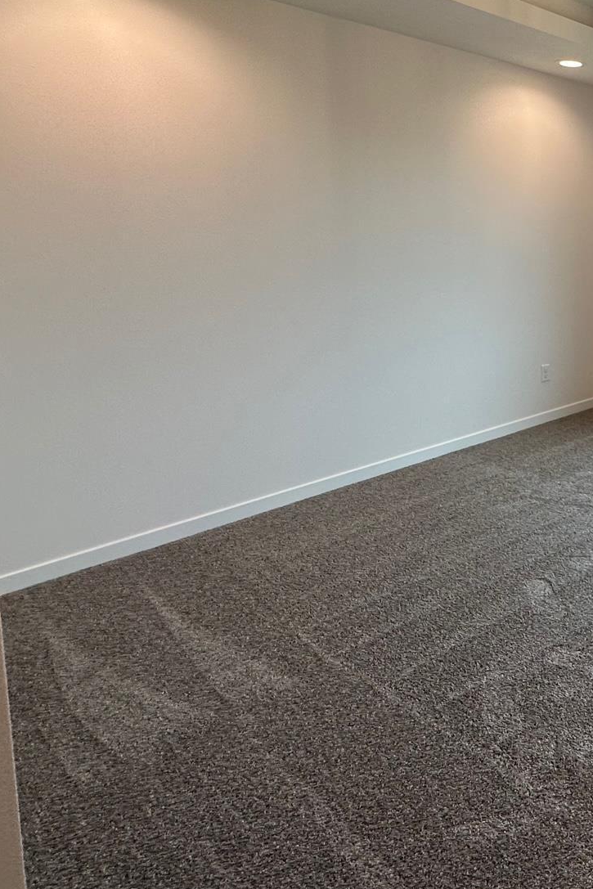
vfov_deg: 65.7
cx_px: 692
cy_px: 302
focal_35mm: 27
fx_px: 667
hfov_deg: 37.6
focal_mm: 2.22
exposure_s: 1/120
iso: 80
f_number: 2.2
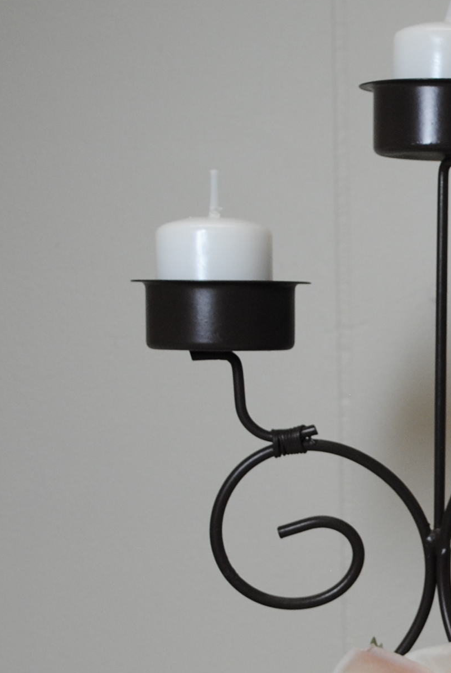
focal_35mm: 125
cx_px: 690
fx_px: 2341
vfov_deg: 16.2
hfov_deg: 10.6
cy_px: 554
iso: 200
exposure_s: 1/50
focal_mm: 26
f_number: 4.2
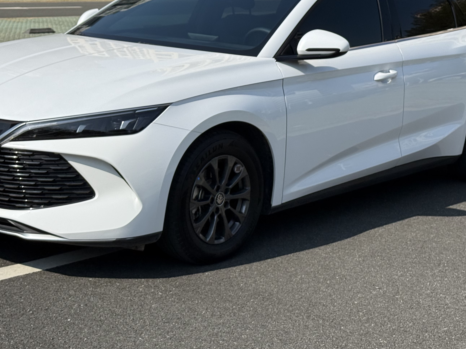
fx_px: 1010
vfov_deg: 19.5
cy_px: 101
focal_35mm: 75
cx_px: 219
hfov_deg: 26.0
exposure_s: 1/7874
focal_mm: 6.76
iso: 80
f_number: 1.78
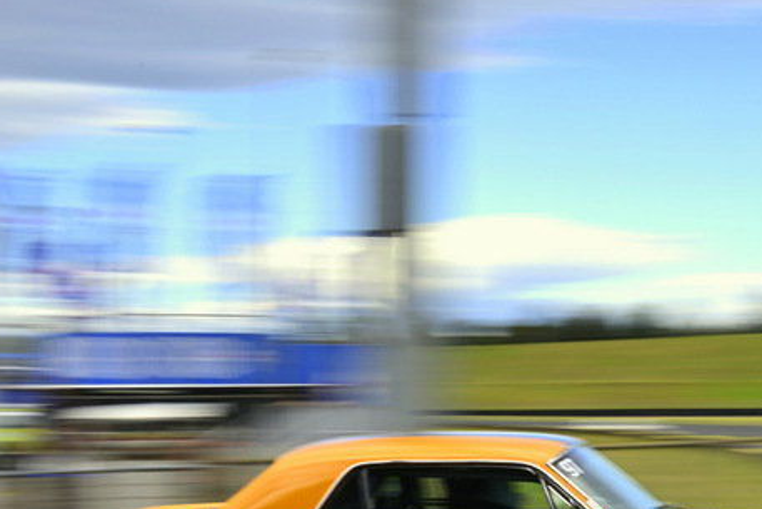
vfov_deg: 19.4
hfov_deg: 28.6
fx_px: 1482
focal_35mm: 70
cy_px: 347
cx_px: 507
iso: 64
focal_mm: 27
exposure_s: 1/15
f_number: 25
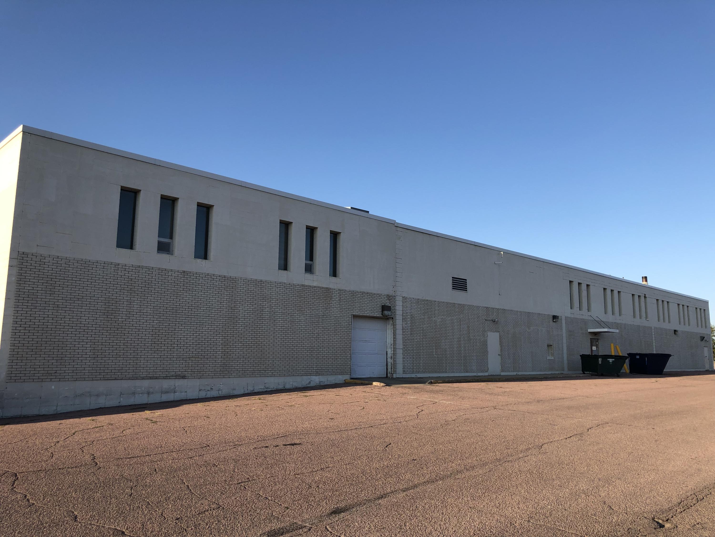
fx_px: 578
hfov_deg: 63.4
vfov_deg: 49.7
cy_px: 268
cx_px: 358
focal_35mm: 28
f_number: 1.8
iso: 20
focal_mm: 3.99
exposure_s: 1/1043
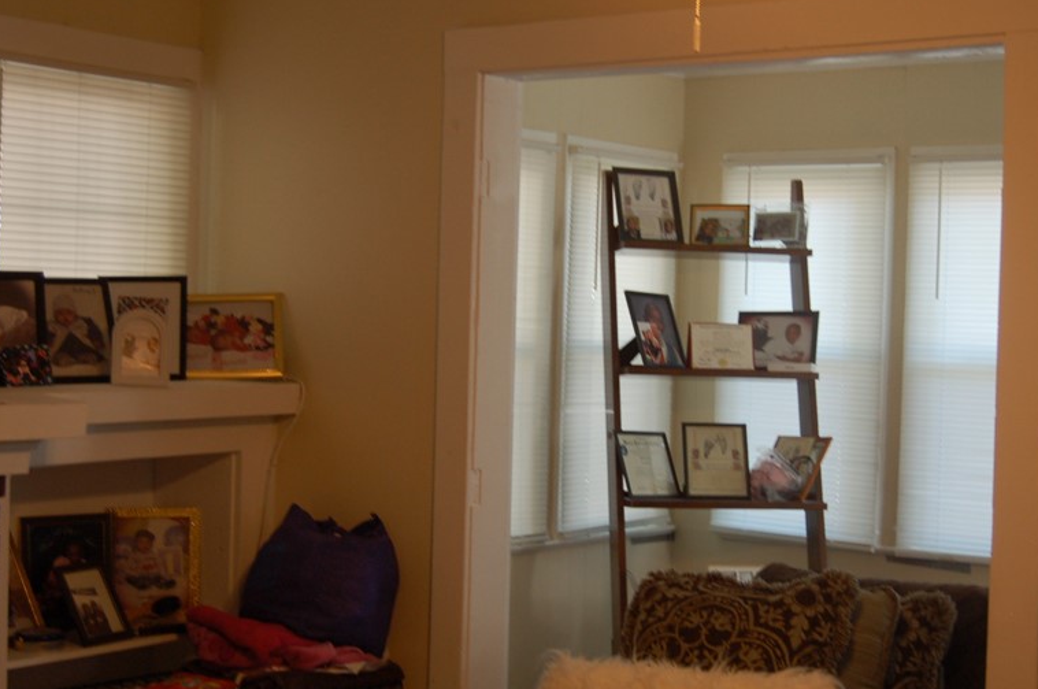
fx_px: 1921
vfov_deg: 20.3
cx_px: 576
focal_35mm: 67
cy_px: 351
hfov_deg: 30.2
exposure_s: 1/50
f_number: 4.5
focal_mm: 31
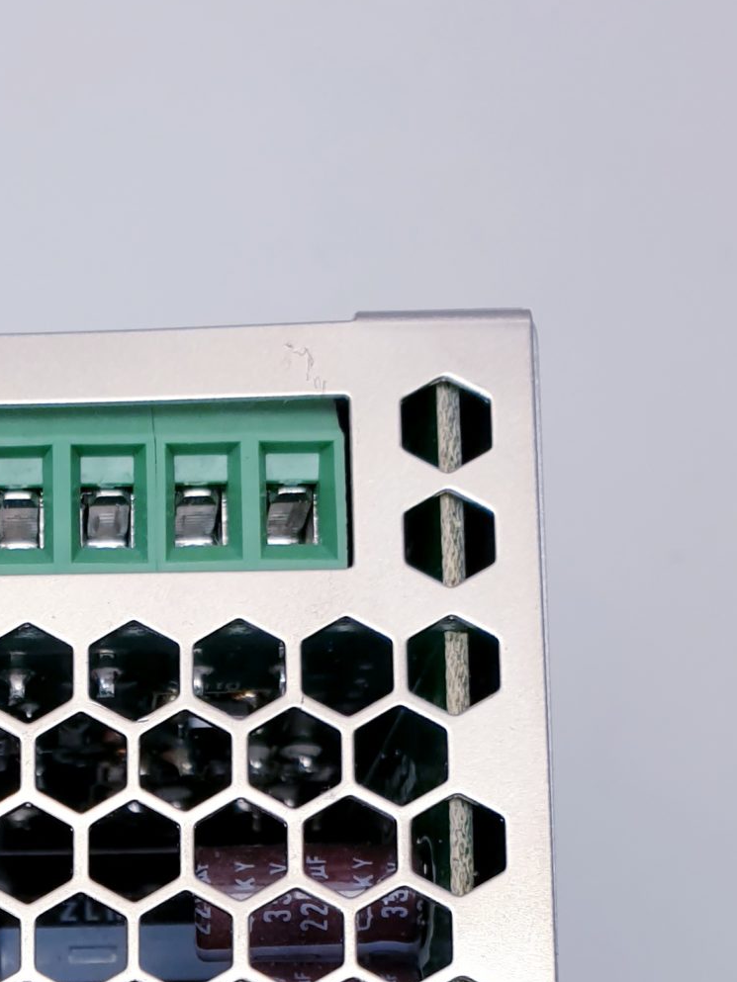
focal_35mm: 67
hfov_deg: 20.9
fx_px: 1902
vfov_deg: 25.8
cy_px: 1192
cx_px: -58
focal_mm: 4.3
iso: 64
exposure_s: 1/100
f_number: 2.4
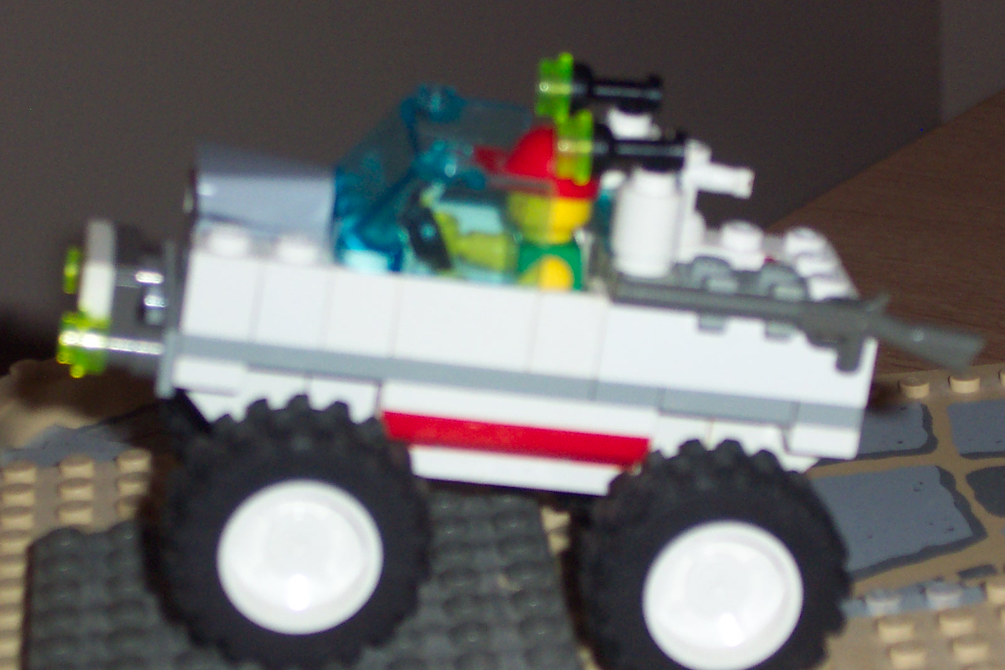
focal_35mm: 136
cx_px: 518
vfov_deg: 10.1
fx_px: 3796
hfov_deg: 15.1
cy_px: 369
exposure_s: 1/90
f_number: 4.8
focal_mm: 21.3
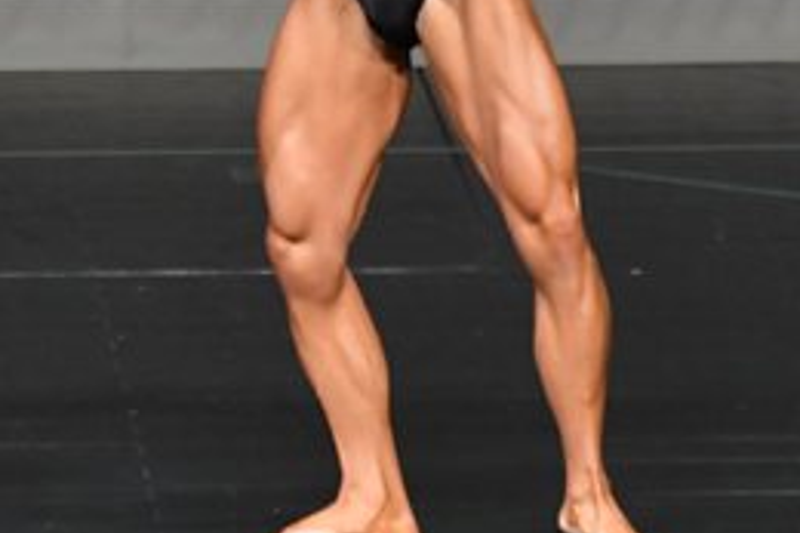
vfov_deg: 1.5
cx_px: -48
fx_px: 20830
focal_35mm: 938
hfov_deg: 2.2
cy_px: 22
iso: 4000
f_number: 5.6
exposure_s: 1/400
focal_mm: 210
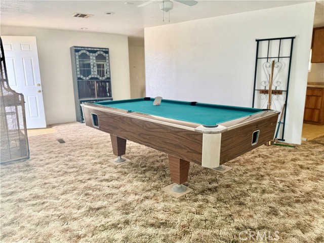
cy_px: 122
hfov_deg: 71.6
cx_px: 162
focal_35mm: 24
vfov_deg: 56.8
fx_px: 225
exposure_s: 1/112
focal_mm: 6.76
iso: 200
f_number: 1.78
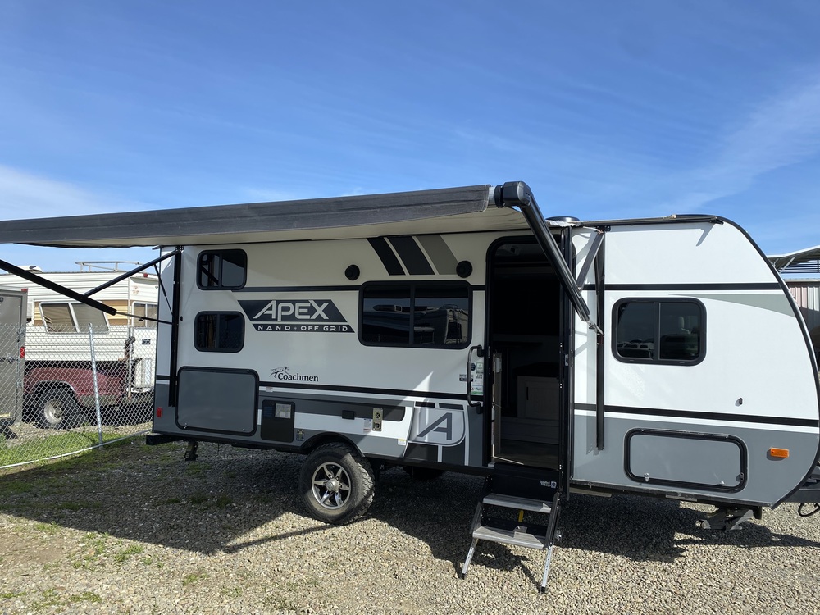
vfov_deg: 53.1
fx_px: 616
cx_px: 410
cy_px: 308
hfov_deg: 67.3
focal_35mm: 26
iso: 32
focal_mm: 4.25
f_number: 1.8
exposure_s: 1/2890
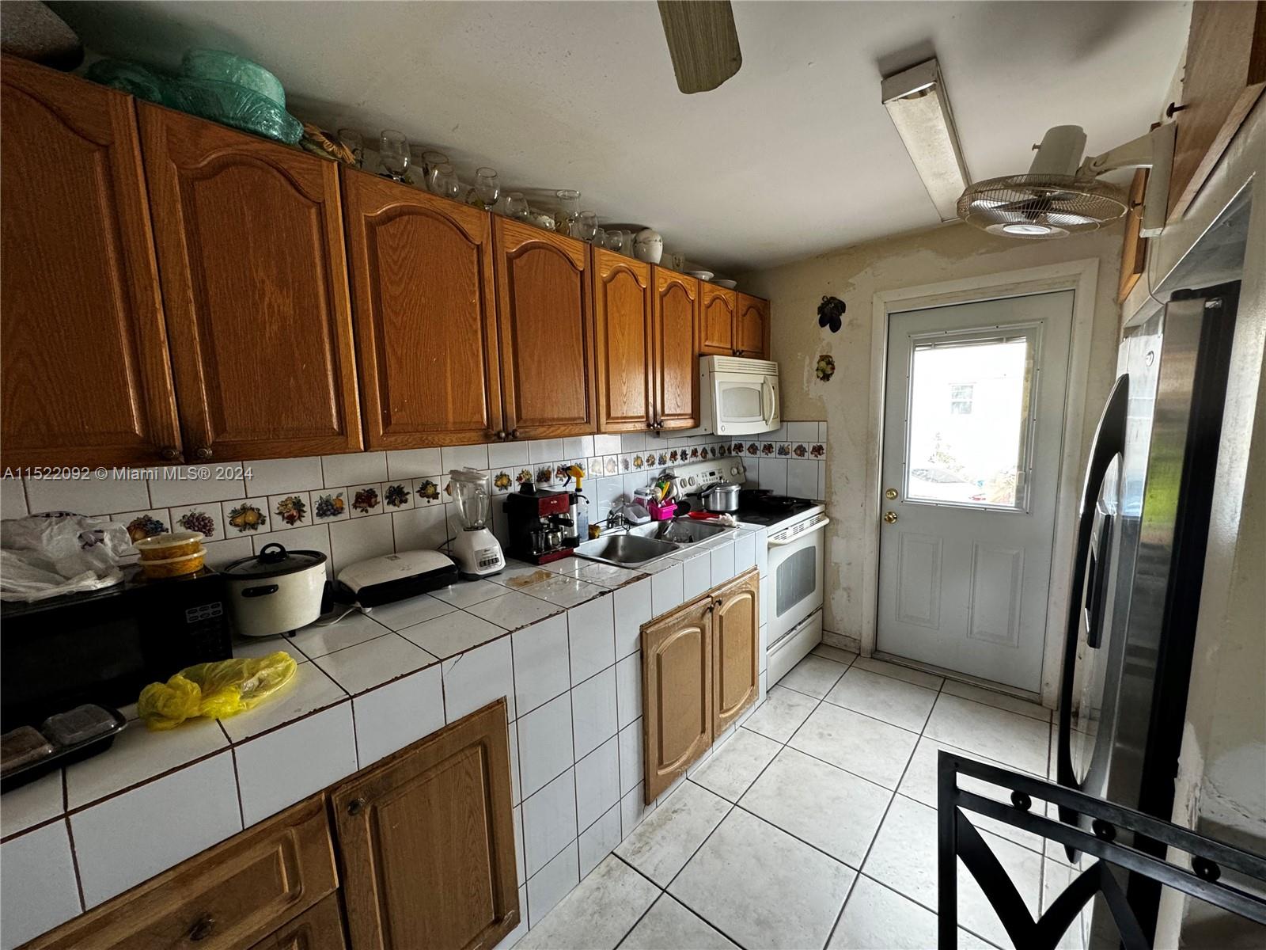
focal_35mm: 14
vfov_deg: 85.7
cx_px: 633
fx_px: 512
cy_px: 475
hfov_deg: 102.1
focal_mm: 2.22
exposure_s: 1/99
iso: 250
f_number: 2.2
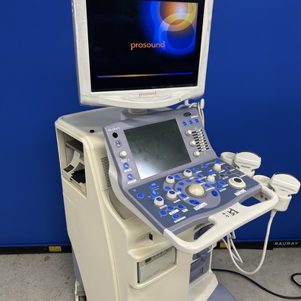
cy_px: 155
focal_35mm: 31
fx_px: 305
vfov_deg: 52.5
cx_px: 151
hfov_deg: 52.5
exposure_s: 1/120
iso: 100
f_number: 1.5
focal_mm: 5.7
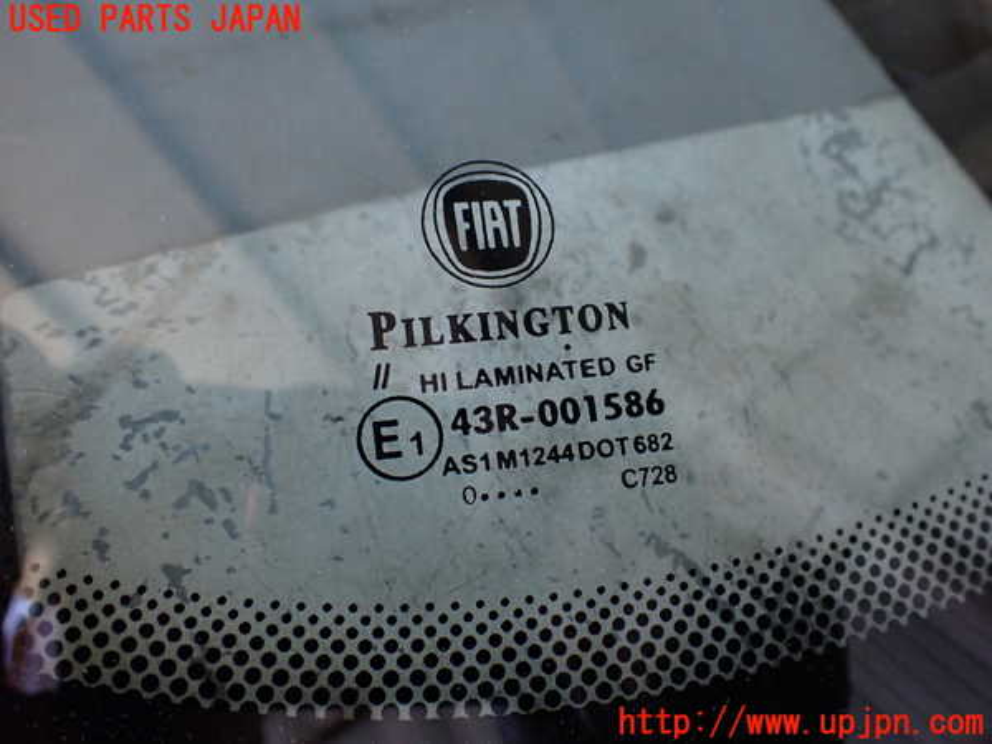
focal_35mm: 30
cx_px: 496
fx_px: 860
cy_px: 372
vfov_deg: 46.8
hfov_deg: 60.0
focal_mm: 5.4
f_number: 2.3
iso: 250
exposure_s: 1/125
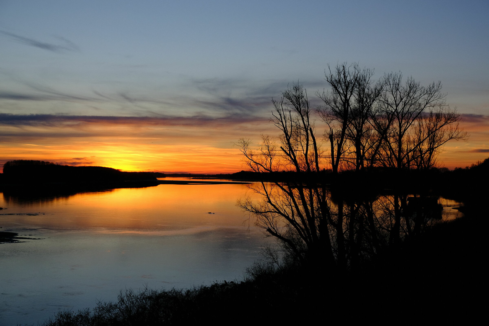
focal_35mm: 51
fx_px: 693
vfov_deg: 26.5
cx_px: 244
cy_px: 163
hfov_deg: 38.9
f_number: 5.6
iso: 400
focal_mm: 34.3
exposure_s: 1/320
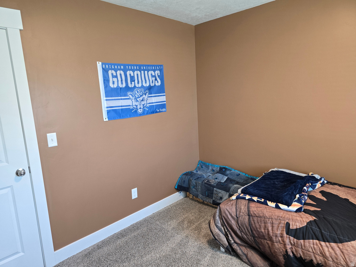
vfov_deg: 58.9
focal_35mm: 23
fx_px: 237
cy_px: 134
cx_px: 178
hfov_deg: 73.9
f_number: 1.7
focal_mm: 6.3
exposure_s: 1/120
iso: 200
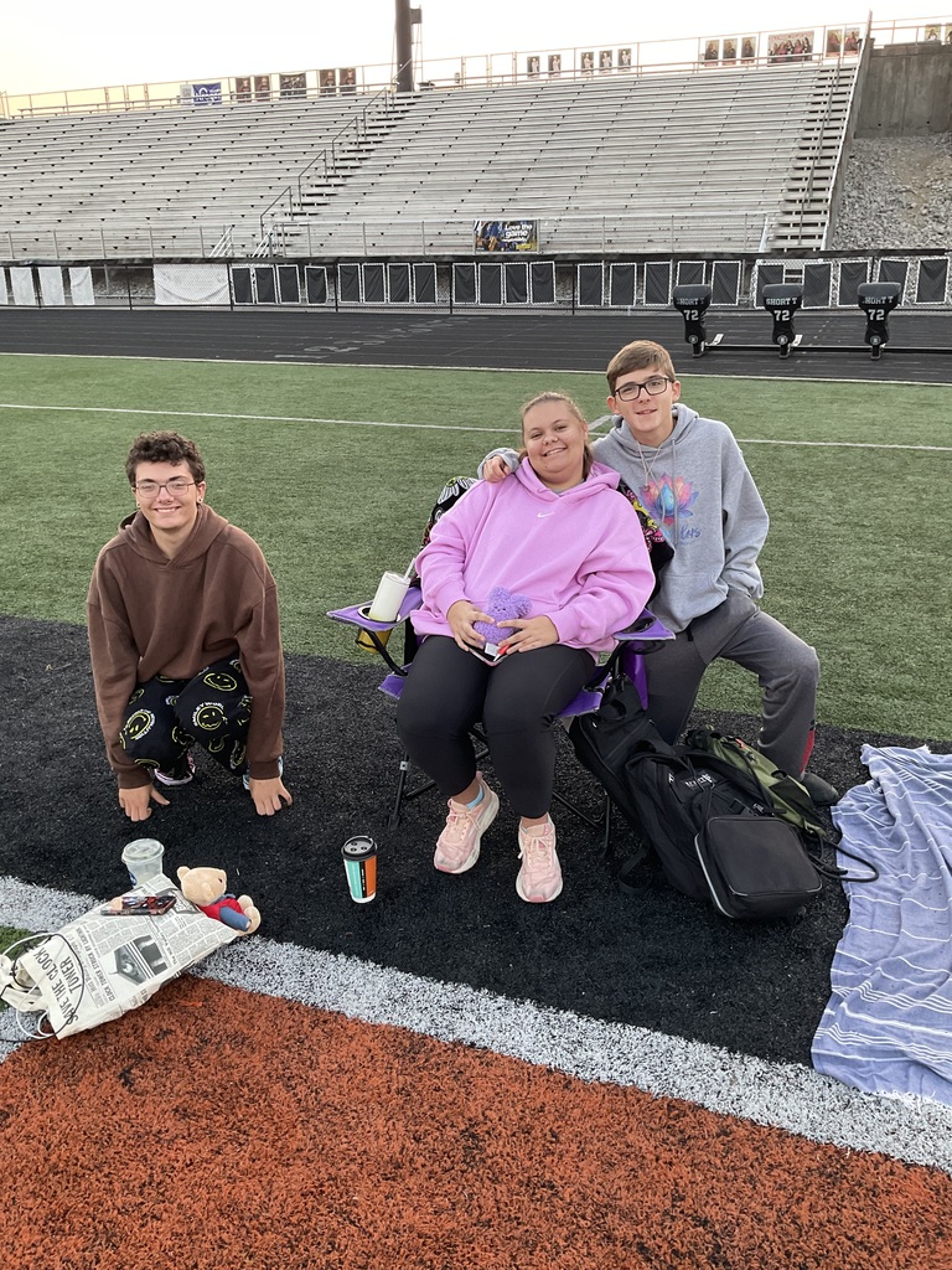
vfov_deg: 61.7
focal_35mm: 29
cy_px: 635
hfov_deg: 48.2
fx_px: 1063
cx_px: 476
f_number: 1.8
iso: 80
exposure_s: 1/60
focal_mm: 3
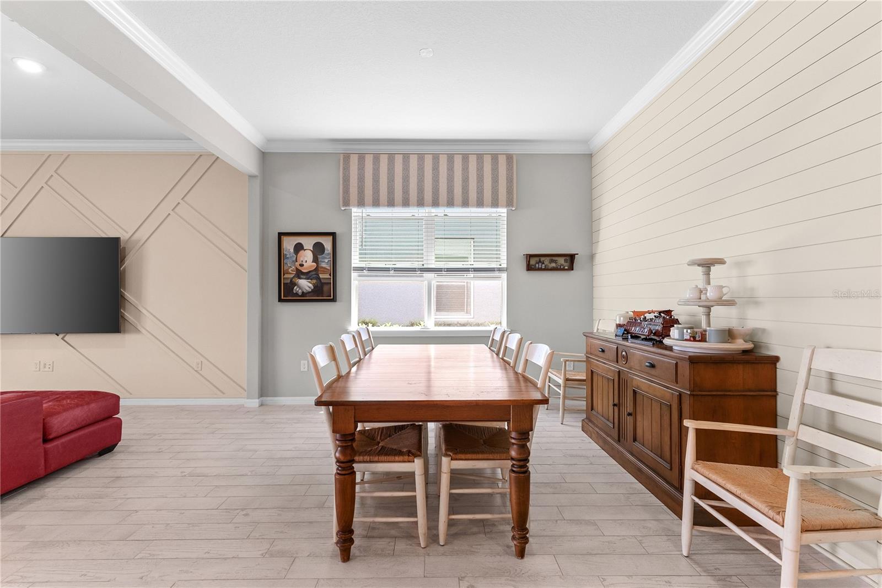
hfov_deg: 93.3
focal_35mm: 17
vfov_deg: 70.5
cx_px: 441
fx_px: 417
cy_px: 294
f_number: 8
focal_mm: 17
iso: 400
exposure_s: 1/8
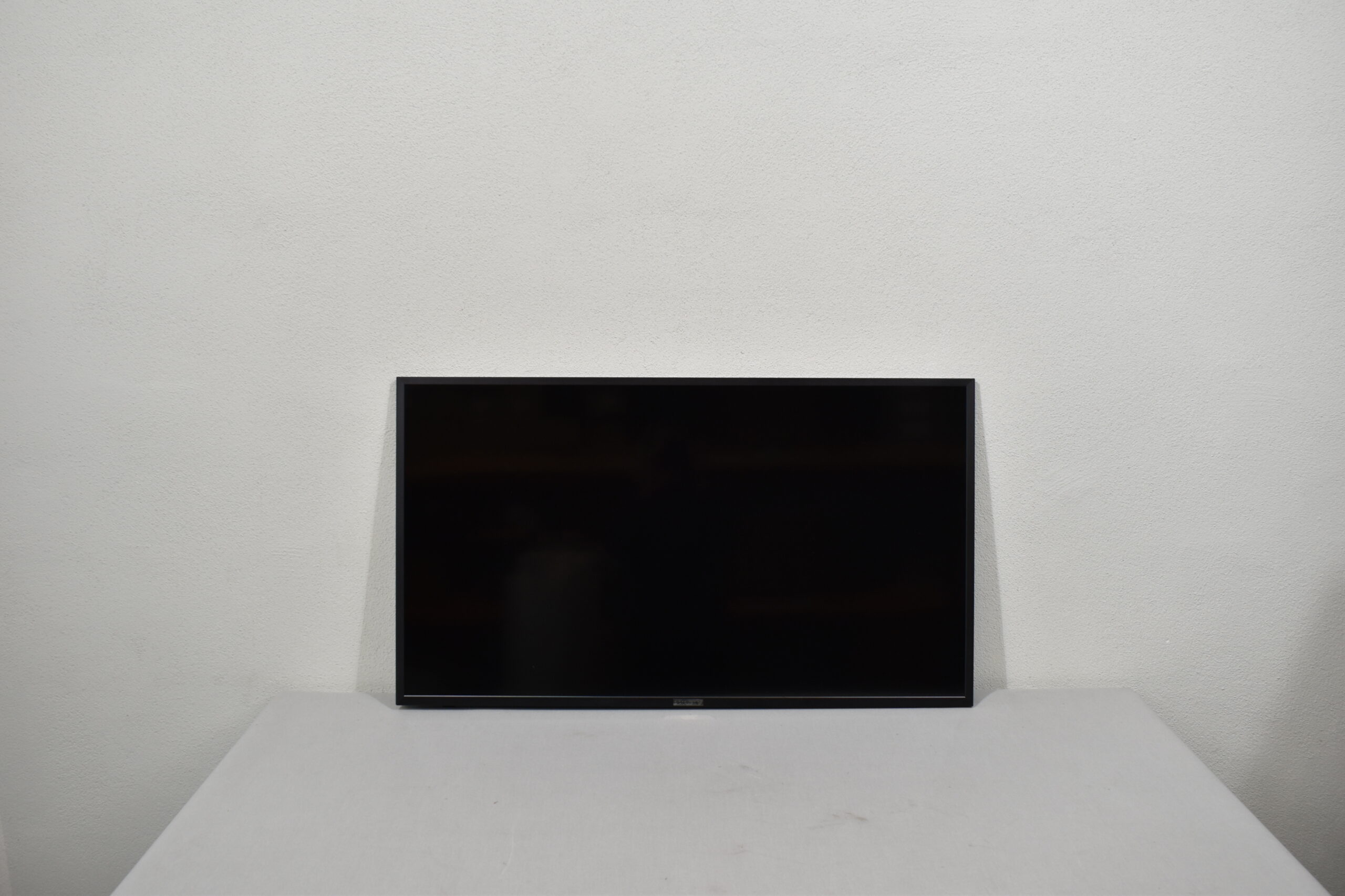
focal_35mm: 33
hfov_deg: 57.2
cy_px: 448
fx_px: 1233
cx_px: 672
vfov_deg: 40.0
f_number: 5.6
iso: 400
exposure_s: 1/100
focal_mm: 22
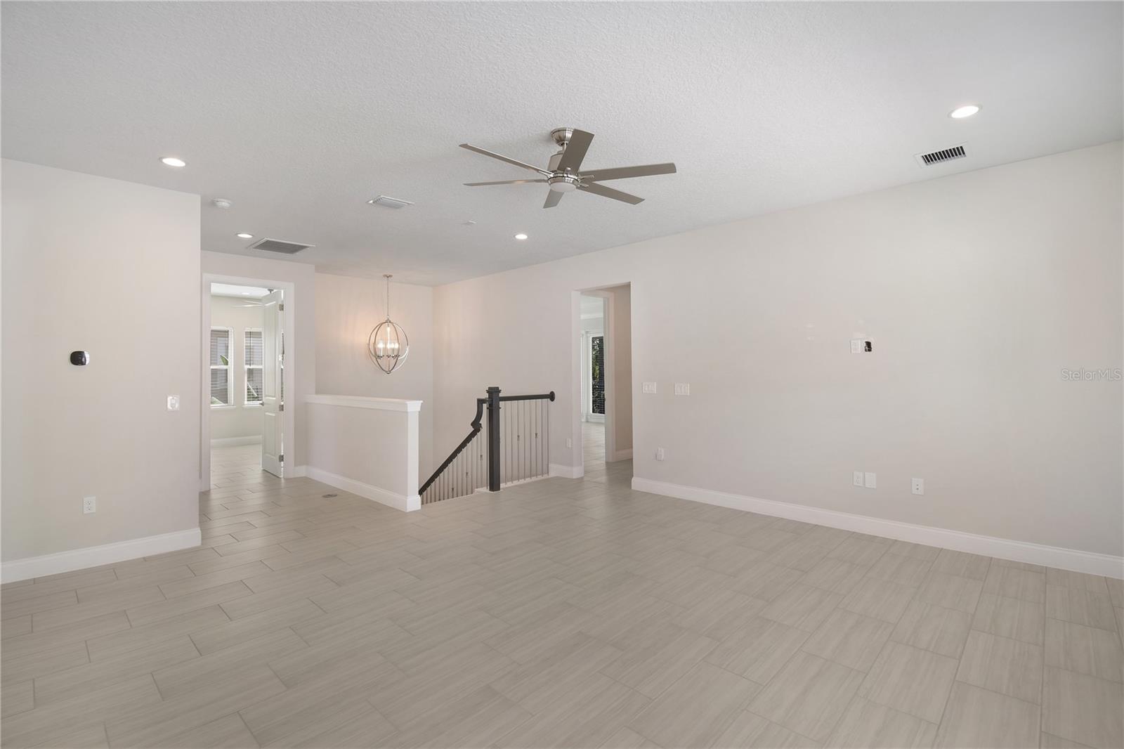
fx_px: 468
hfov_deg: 100.4
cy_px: 374
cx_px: 562
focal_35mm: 15
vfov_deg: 77.3
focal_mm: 10
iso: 100
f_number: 9
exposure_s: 1/13
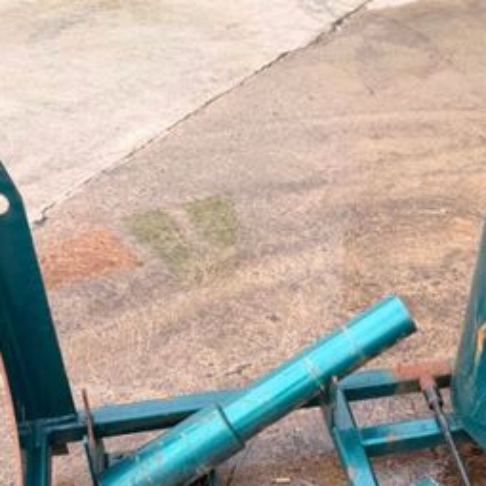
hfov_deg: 33.1
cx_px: 387
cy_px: 383
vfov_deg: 33.1
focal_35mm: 50
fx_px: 794
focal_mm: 6.76
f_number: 1.78
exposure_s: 1/416
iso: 80
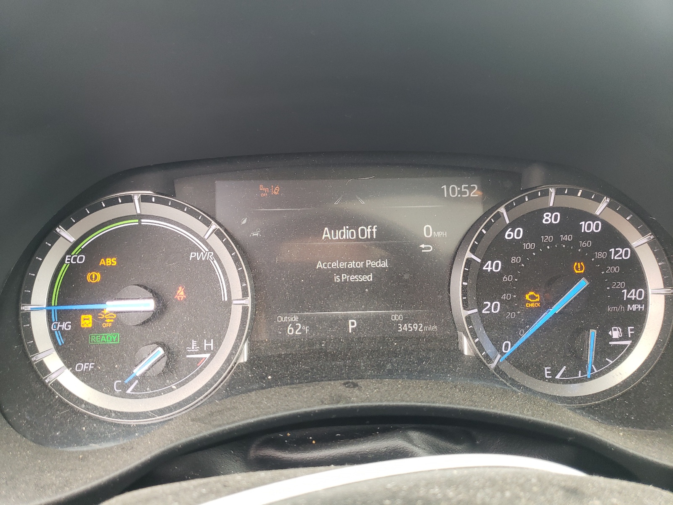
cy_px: 252
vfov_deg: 53.1
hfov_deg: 67.3
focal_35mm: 26
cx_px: 336
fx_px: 505
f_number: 1.5
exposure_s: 1/60.2
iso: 82
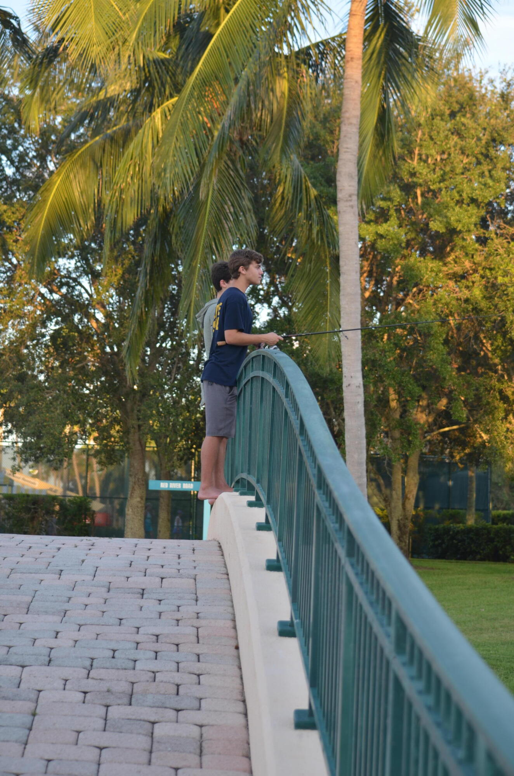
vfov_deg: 23.4
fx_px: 1872
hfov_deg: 15.6
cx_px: 257
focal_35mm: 87
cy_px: 388
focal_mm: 58
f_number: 4.5
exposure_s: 1/60
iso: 100
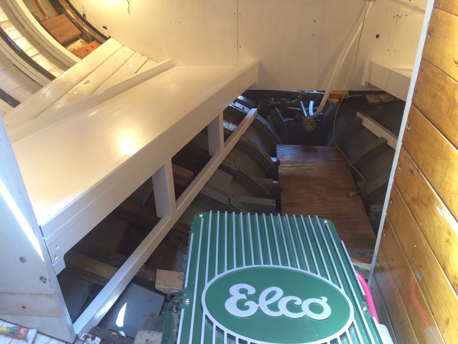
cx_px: 229
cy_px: 172
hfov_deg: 61.7
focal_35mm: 29
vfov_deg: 48.2
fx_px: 384
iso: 80
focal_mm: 4.15
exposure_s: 1/30
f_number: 2.2
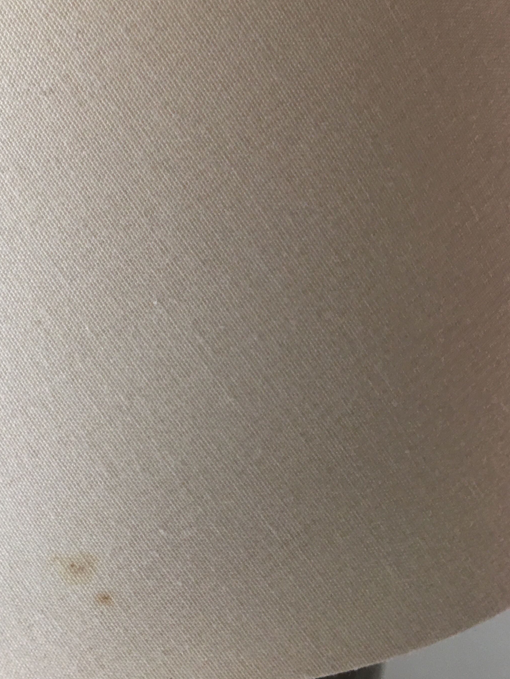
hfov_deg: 33.2
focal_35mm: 43
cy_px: 290
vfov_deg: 43.7
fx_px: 845
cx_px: 152
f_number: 2.2
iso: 40
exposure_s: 1/33
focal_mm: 4.15
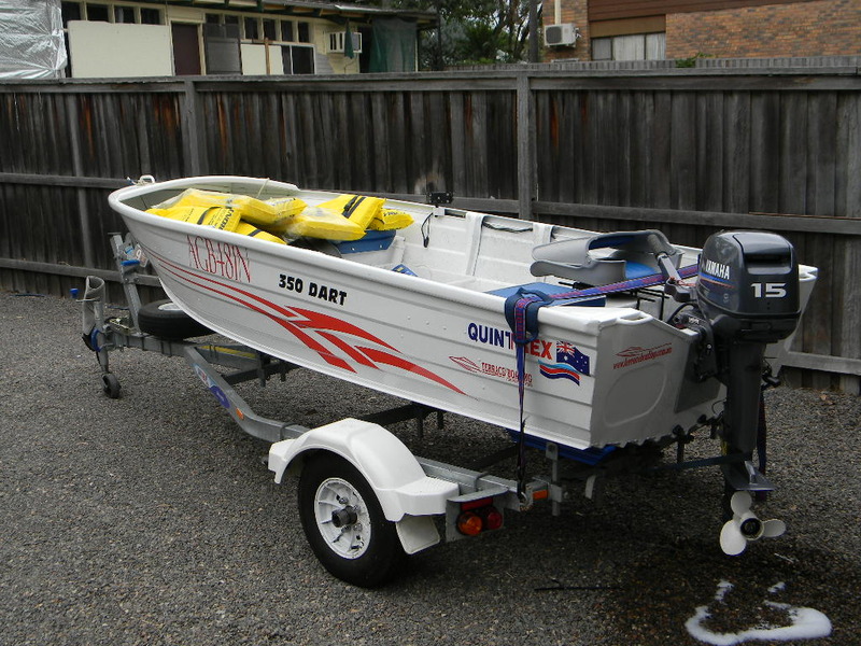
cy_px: 323
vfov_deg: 35.1
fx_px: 1020
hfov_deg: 45.8
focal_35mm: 41
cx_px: 430
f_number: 3.8
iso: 80
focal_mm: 7.3
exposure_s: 1/307
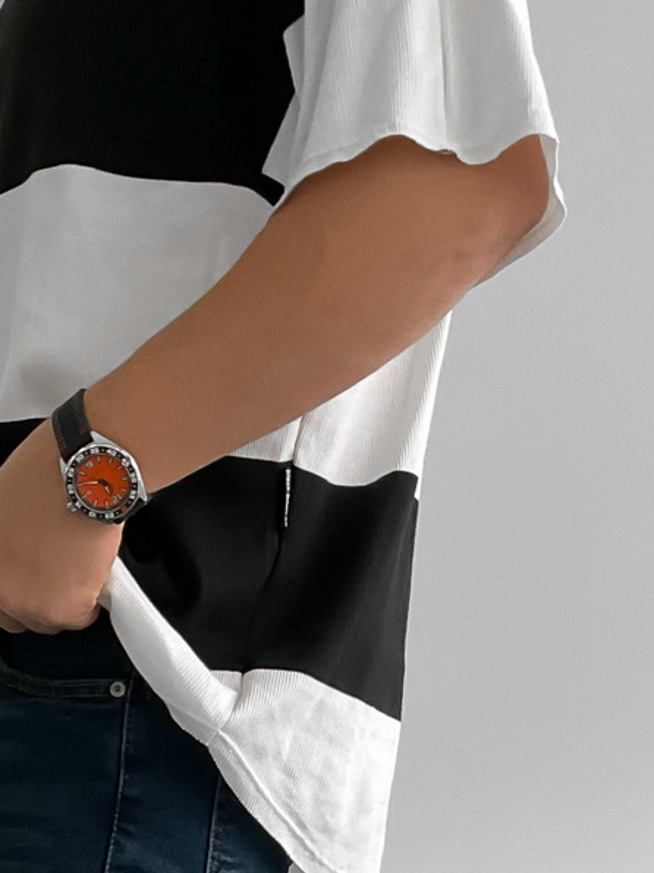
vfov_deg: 22.2
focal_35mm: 78
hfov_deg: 18.8
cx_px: 177
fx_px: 1966
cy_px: 1159
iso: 64
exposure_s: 1/100
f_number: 1.8
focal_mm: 3
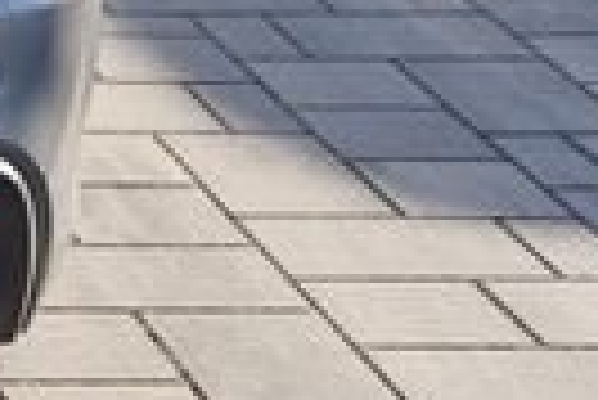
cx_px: -998
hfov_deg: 7.8
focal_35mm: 239
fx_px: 3974
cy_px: -744
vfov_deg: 5.5
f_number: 5.6
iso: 100
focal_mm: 31
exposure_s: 1/160
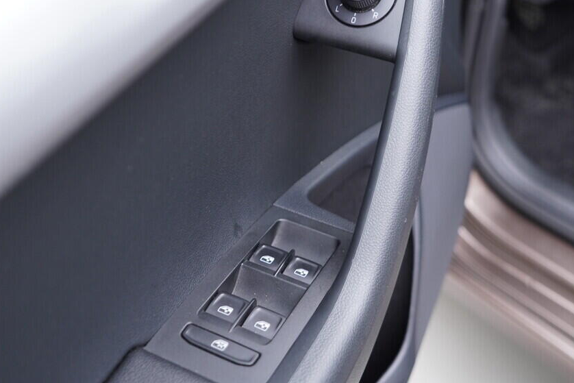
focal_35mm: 44
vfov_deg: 30.5
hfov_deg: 44.5
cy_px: 178
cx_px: 309
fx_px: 702
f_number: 2.8
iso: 320
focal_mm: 24
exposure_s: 1/40
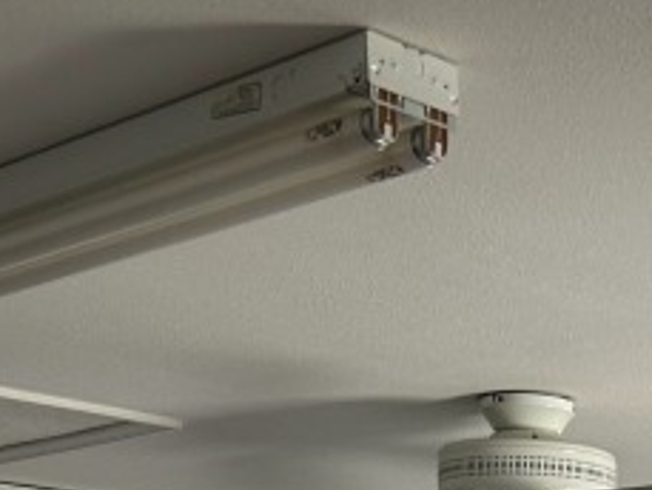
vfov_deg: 12.1
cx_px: 880
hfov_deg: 16.9
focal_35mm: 109
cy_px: 983
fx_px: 2054
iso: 100
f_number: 1.5
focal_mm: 5.7
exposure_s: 1/121
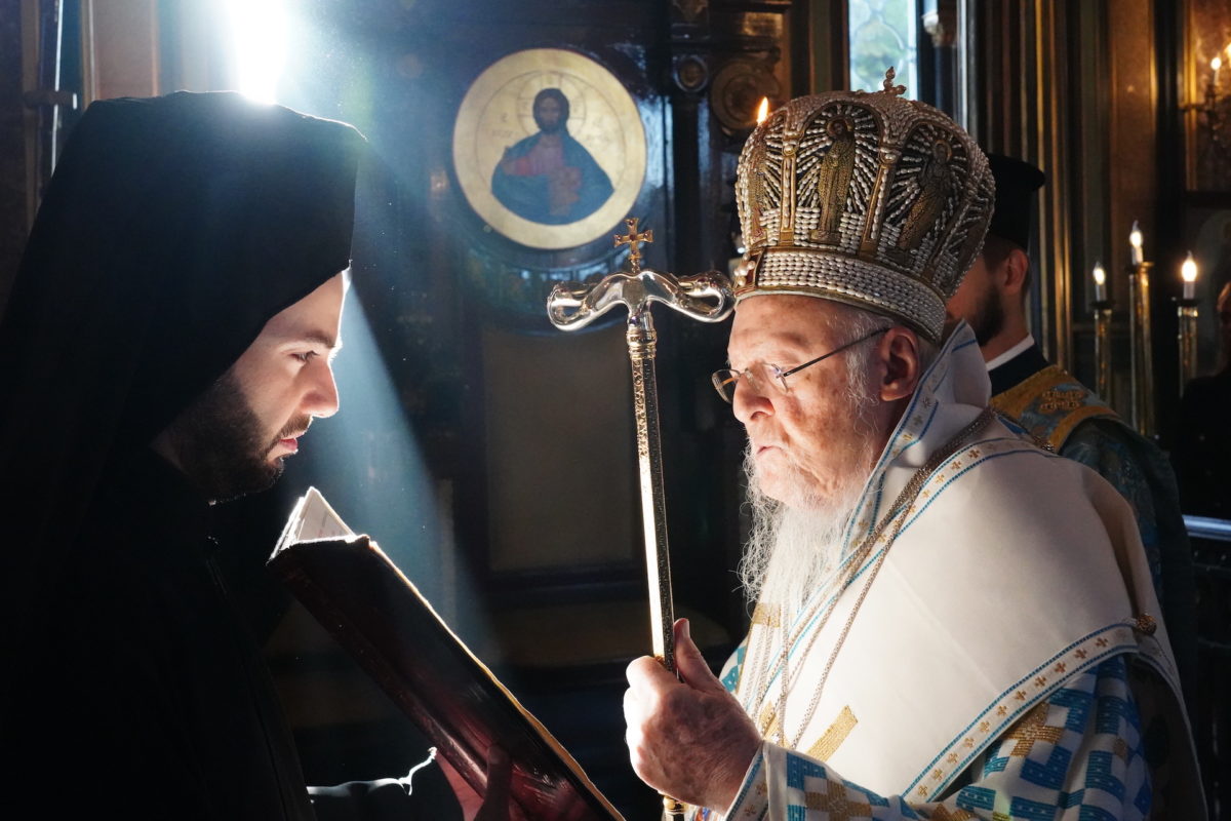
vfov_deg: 30.5
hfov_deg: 44.5
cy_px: 410
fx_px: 1504
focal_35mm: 44
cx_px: 616
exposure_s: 1/500
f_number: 8
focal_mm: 44
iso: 16000
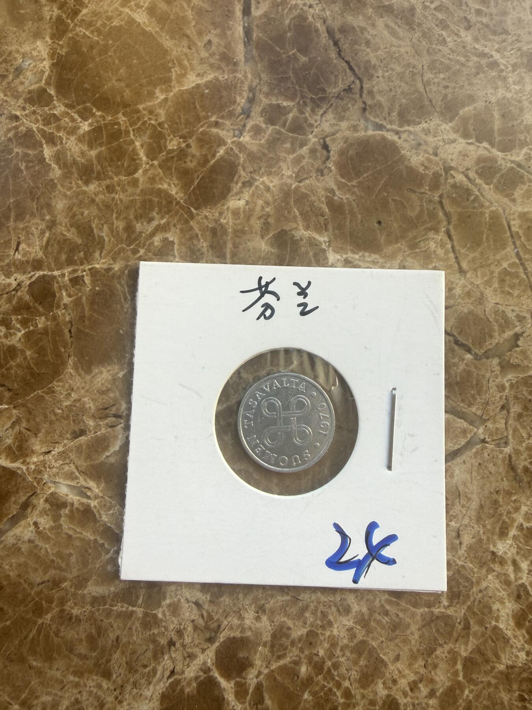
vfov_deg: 71.6
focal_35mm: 24
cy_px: 355
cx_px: 266
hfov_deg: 56.8
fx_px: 492
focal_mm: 2.22
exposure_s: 1/140
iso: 40
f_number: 2.2
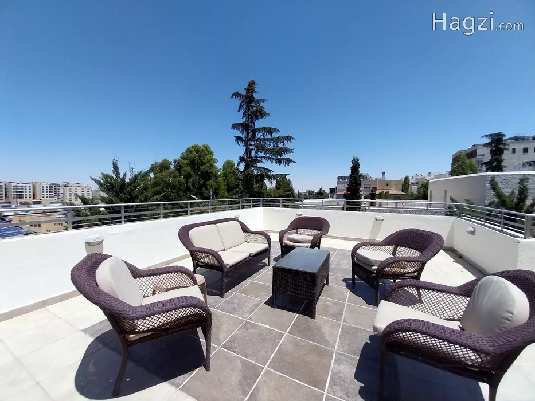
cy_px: 200
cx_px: 268
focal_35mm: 13
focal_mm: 1.3
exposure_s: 1/2566
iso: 74
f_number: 2.2
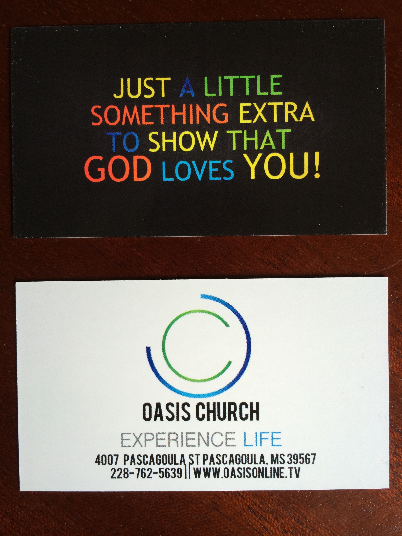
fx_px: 465
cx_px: 201
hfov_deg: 46.8
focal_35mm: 30
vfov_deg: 60.0
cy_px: 268
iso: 125
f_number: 2.2
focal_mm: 4.12
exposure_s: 1/30
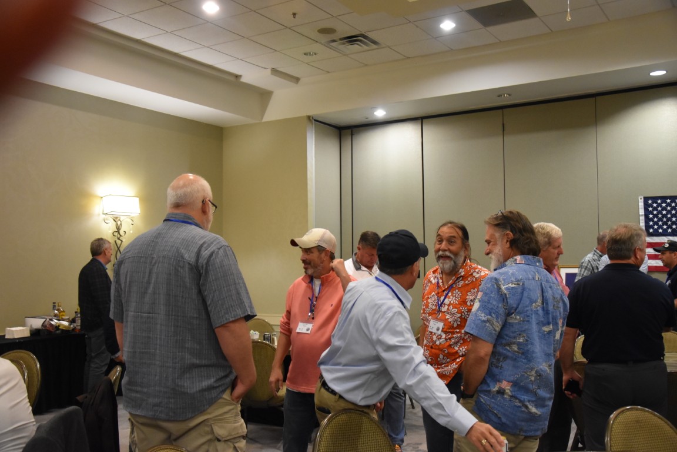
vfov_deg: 35.5
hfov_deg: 51.3
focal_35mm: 38
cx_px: 338
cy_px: 226
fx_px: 705
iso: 2500
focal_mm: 25
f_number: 4
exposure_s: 1/60
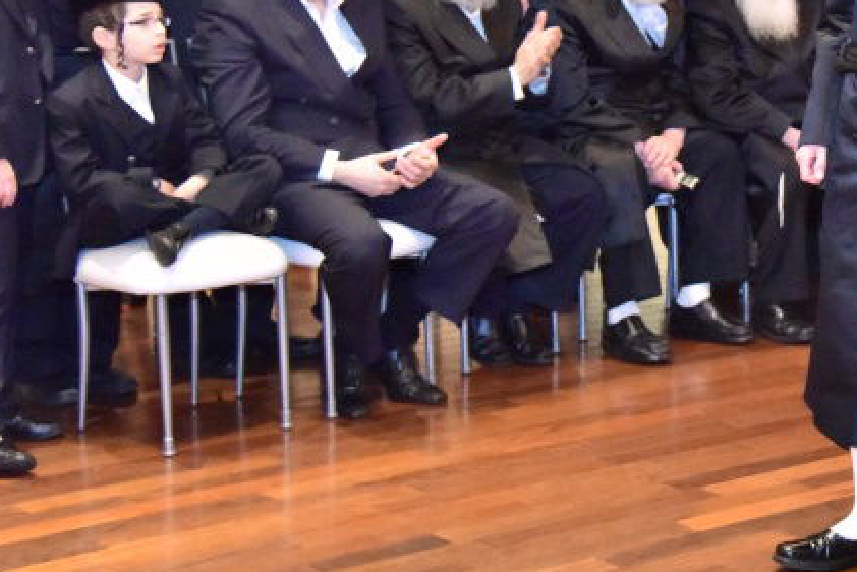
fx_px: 2548
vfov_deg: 12.8
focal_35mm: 107
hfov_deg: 18.4
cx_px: 918
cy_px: 154
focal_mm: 44
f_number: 4
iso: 8000
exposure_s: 1/250
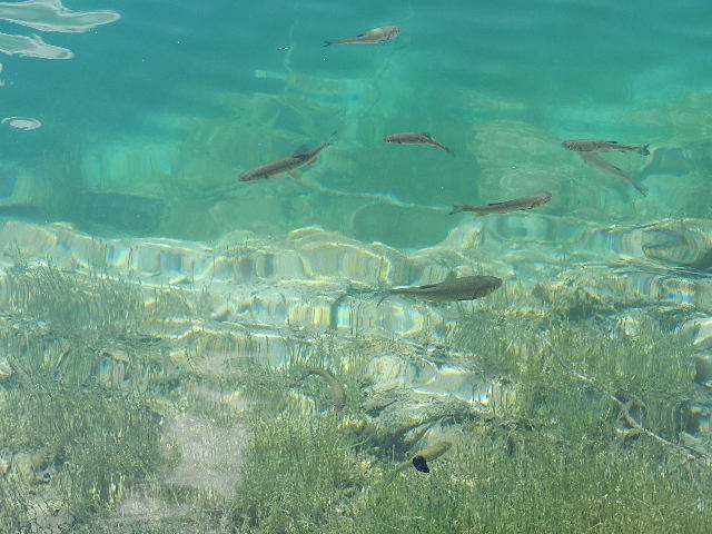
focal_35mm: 60
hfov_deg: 32.2
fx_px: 1234
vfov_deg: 24.4
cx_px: 356
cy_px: 267
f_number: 4.5
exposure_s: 1/400
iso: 160
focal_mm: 10.9
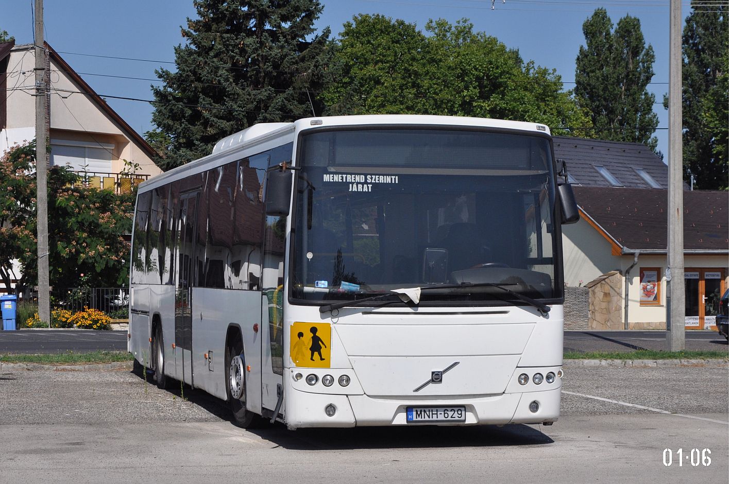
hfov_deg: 26.0
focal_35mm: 78
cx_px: 364
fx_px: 1578
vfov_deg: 17.5
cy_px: 242
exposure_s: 1/1600
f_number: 7.1
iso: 400
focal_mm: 52
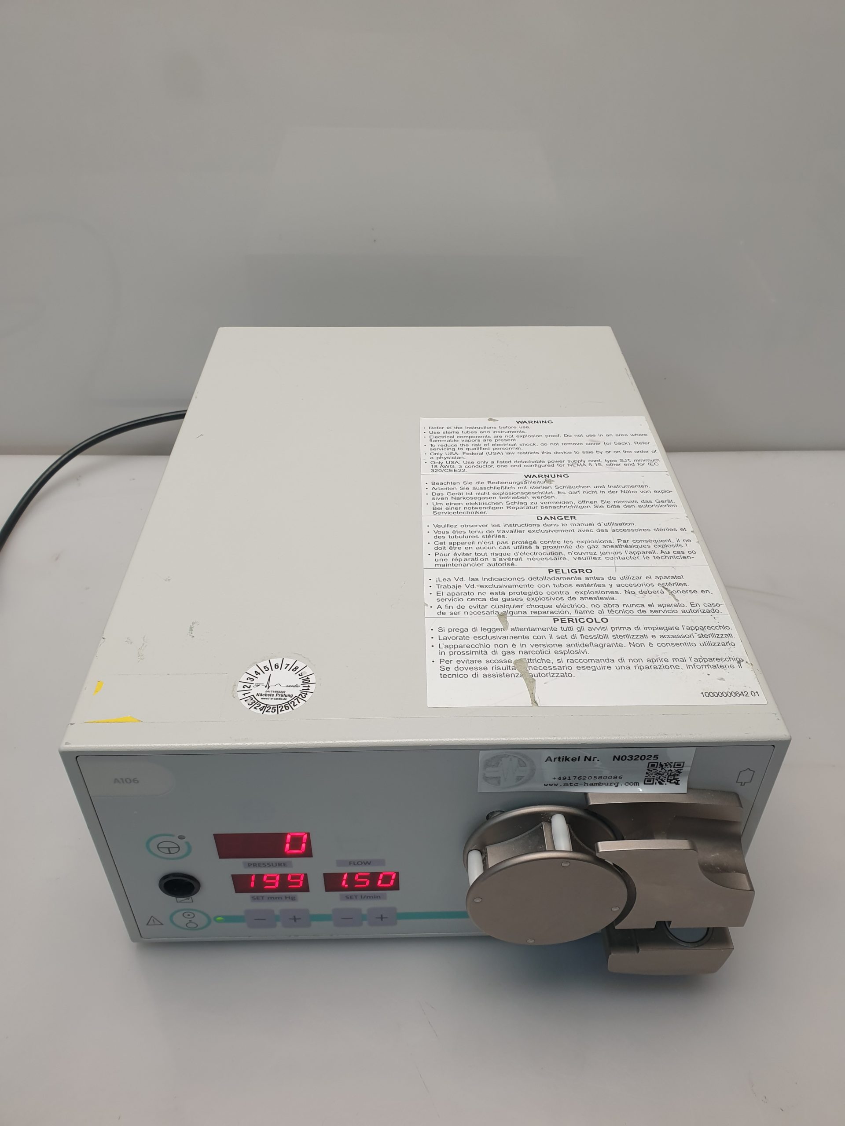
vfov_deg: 67.3
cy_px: 563
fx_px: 846
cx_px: 422
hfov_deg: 53.1
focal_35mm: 26
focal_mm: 4.3
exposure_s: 1/100
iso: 80
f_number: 2.4
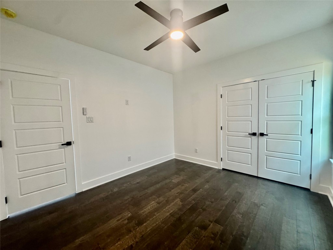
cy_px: 125
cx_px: 166
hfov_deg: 102.1
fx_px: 135
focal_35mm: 14
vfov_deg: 85.7
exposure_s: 1/60
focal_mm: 2.22
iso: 320
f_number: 2.2
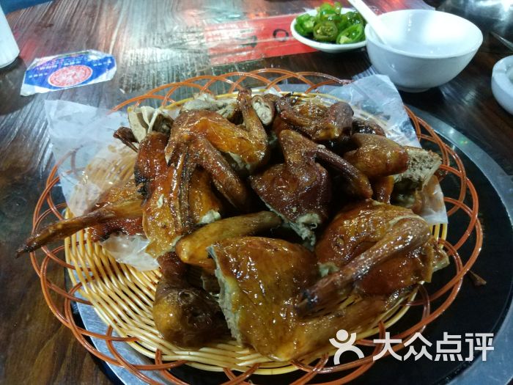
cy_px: 192
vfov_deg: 58.9
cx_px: 256
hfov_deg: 73.9
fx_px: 341
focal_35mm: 23
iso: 1600
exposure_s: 1/20
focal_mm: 4.06
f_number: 2
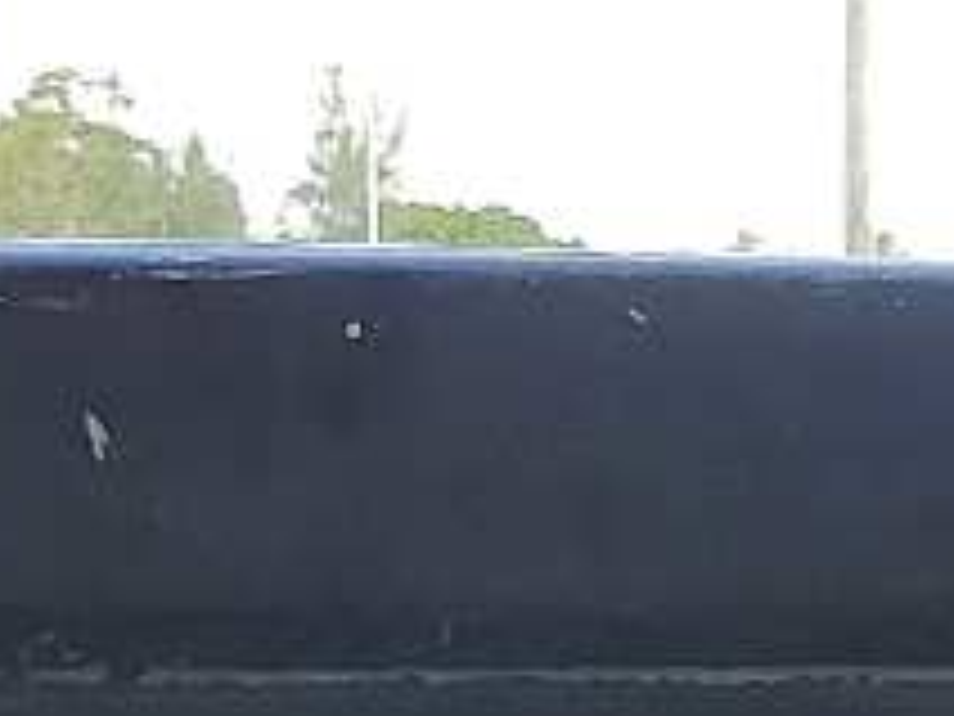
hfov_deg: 9.0
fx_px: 5402
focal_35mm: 196
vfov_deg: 7.2
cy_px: 1540
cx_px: 2322
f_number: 1.5
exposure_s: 1/417
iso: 50
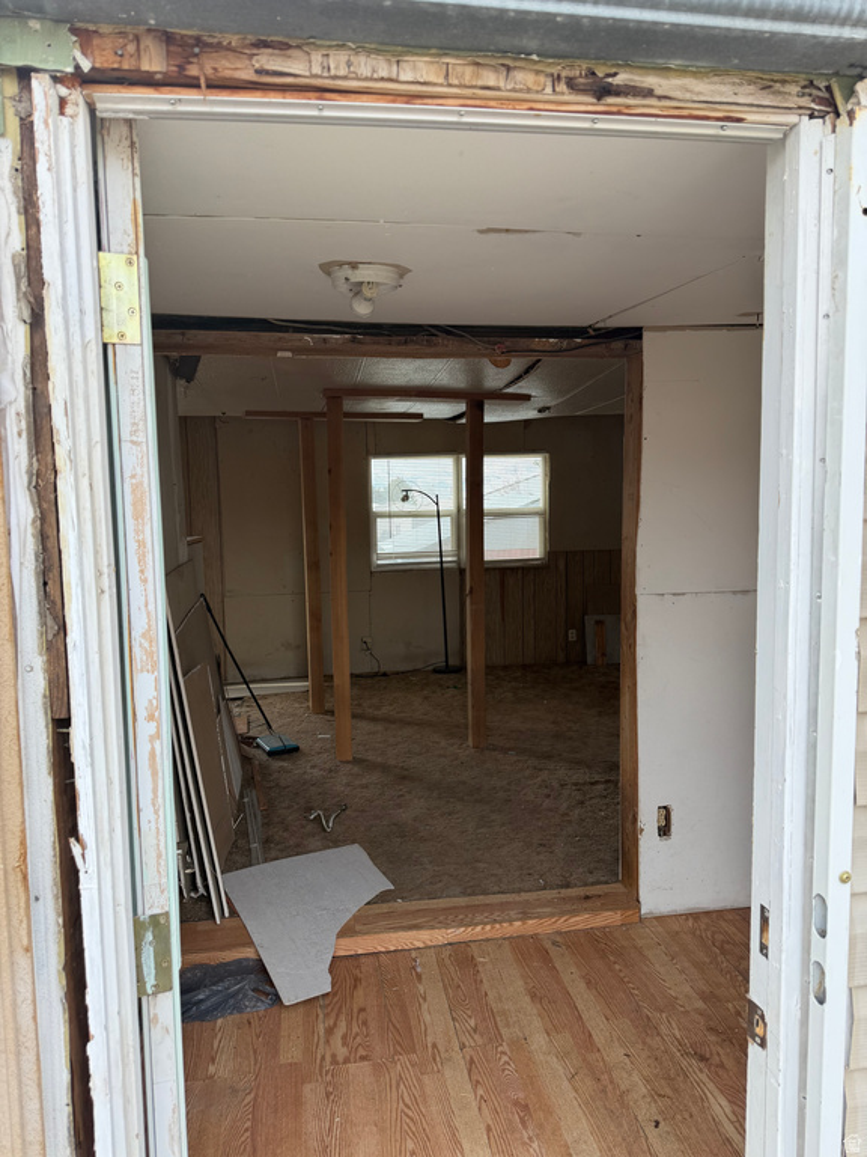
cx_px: 434
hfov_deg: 56.8
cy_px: 578
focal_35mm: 24
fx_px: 801
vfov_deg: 71.6
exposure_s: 1/445
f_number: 1.78
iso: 80
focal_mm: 6.76
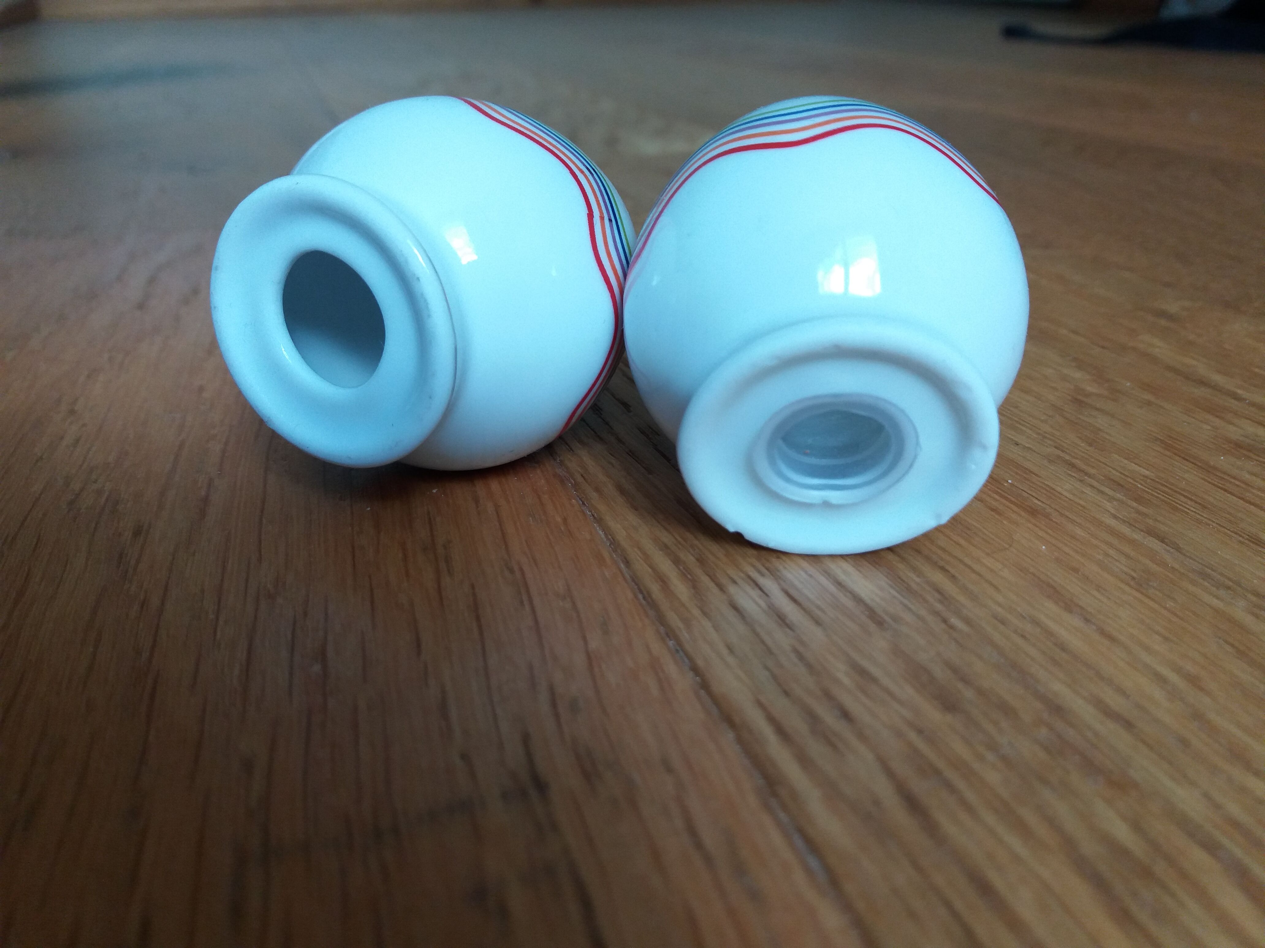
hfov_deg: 63.4
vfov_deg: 49.7
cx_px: 632
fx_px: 1023
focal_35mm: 28
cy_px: 474
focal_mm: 3.7
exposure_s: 1/100
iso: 100
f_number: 1.9
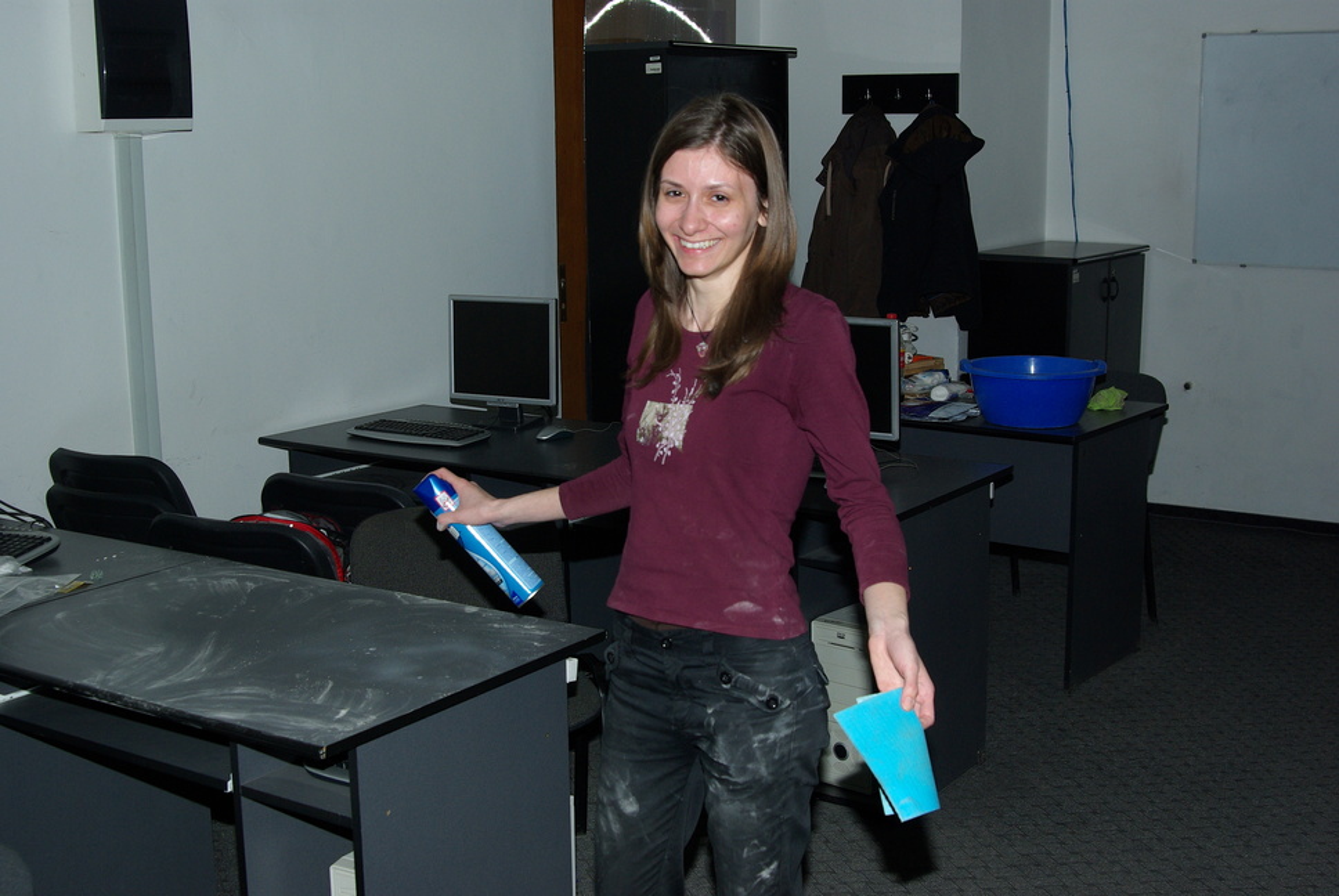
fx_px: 1564
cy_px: 448
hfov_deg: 46.3
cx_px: 670
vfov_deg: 32.0
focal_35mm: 42
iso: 250
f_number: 5.6
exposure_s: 1/125
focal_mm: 28
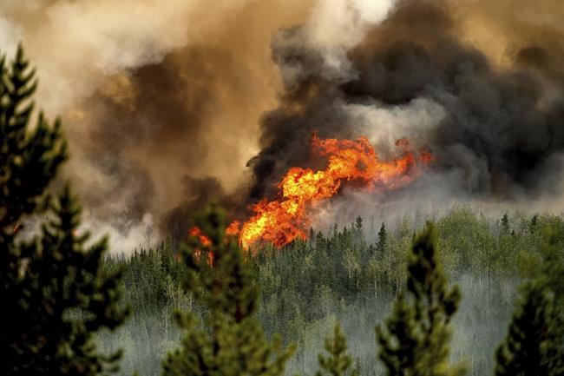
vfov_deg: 3.3
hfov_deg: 4.9
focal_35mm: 420
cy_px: 188
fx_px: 6578
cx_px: 282
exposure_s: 1/3000
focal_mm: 420
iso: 400
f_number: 4.8
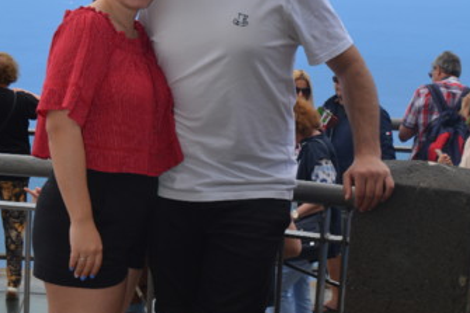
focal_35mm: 87
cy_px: 211
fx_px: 1136
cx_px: 192
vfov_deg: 15.6
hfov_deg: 23.3
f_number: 10
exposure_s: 1/200
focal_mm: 27
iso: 100
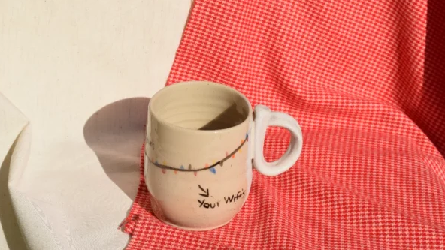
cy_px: 142
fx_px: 1033
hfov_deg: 24.3
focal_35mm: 88
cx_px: 221
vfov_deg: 13.8
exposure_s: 1/500
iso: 200
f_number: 11
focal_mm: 55
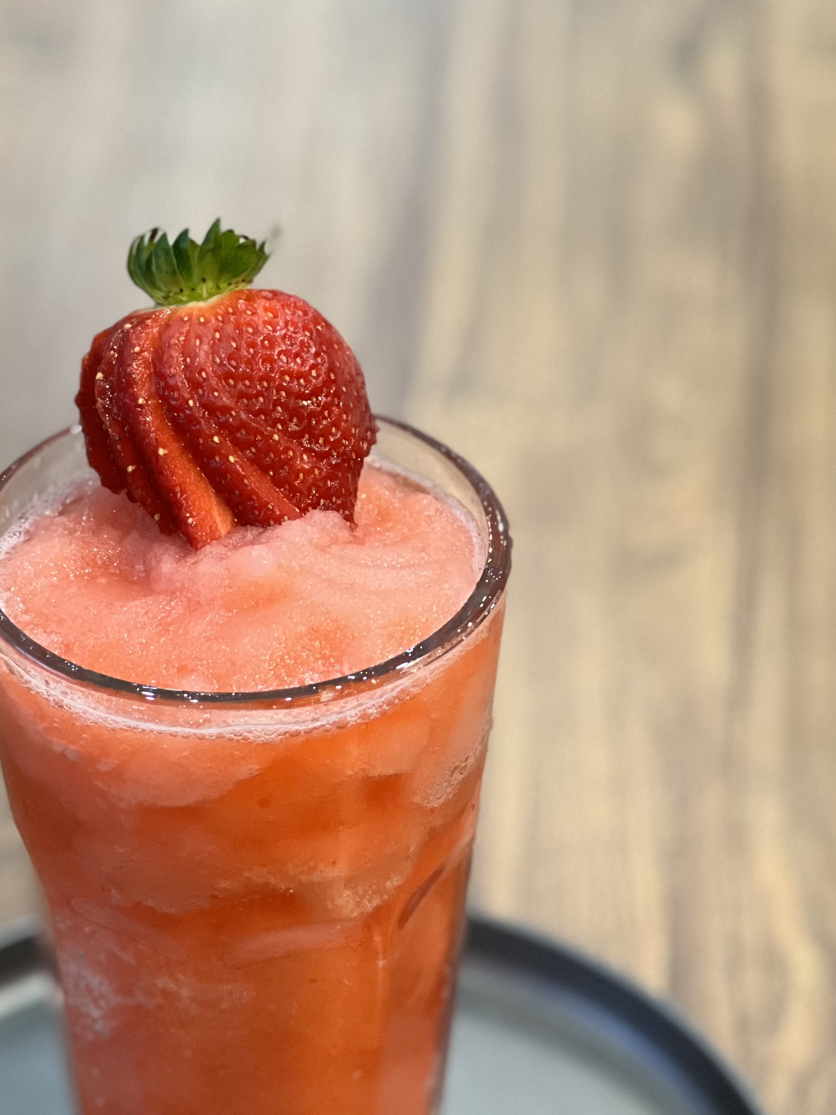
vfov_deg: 15.7
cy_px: 854
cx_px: 243
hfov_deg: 11.8
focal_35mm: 125
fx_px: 4025
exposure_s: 1/33
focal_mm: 9
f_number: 2.8
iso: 320
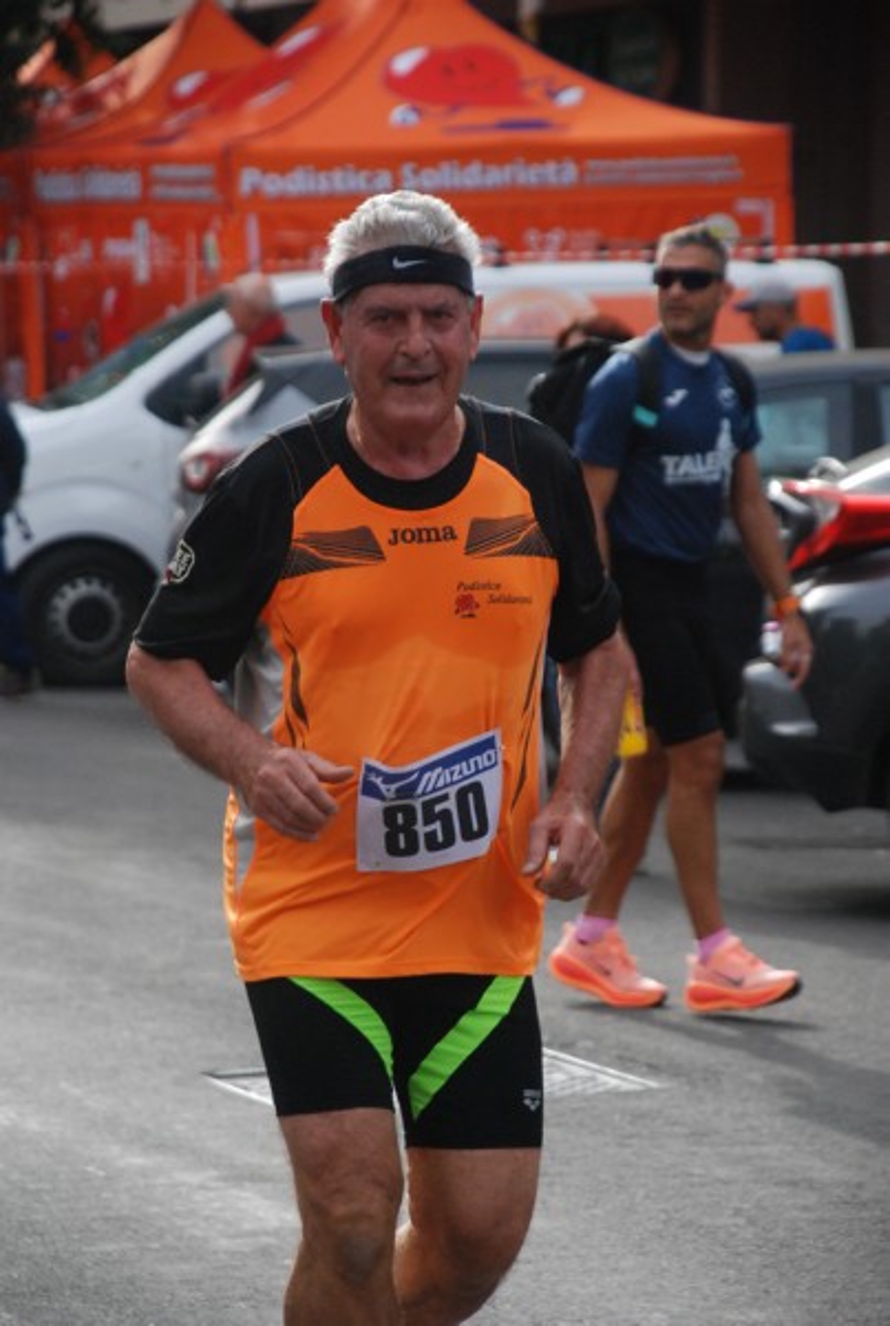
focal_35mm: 105
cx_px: 445
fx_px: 3873
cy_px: 663
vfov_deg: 19.4
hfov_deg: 13.1
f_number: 5.6
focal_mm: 70
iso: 1000
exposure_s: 1/800
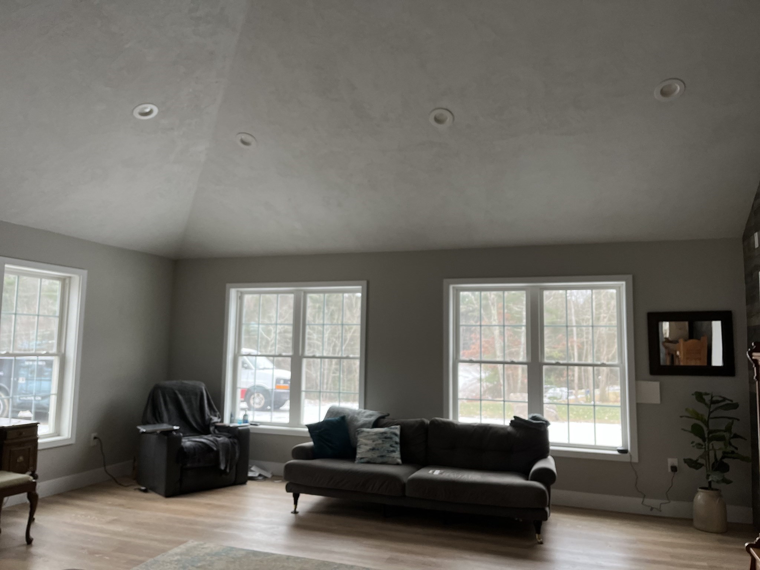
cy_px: 285
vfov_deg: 53.1
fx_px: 571
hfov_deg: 67.3
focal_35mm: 26
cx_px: 380
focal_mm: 5.1
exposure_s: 1/75
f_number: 1.6
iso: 125
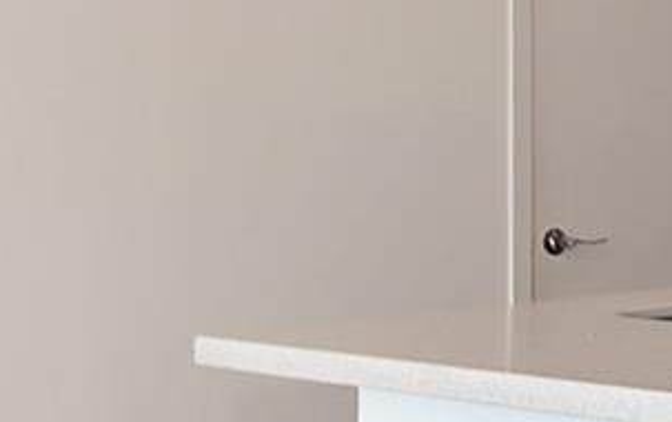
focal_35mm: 86
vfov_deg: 15.2
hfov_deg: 20.3
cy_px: 113
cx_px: 1040
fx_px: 1576
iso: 400
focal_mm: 16
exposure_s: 1/15
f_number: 8
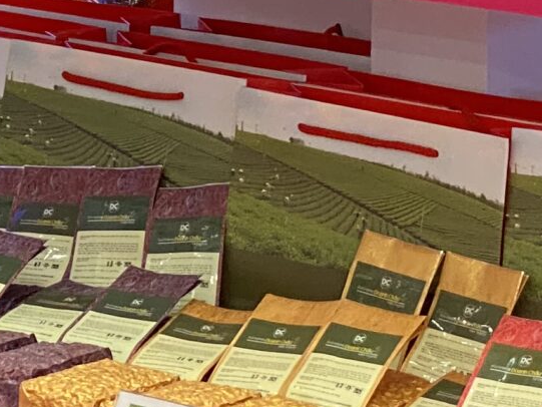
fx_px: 3853
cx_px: -187
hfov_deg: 7.9
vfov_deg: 5.8
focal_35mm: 246
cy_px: -509
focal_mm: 6
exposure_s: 1/50
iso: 125
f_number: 2
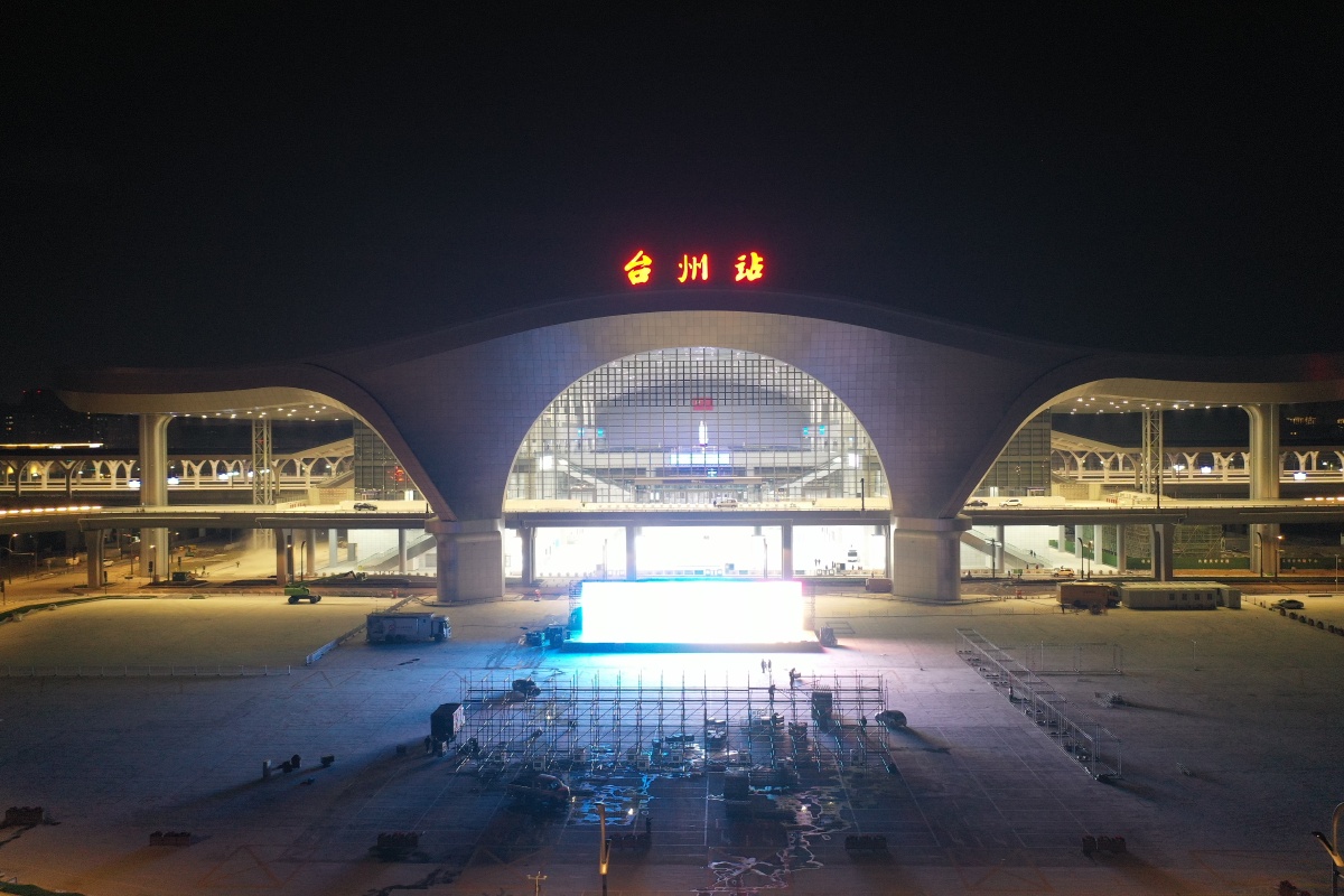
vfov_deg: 46.4
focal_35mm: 28
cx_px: 672
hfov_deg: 65.5
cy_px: 448
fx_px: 1045
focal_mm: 10.26
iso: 500
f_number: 2.8
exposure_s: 1/15
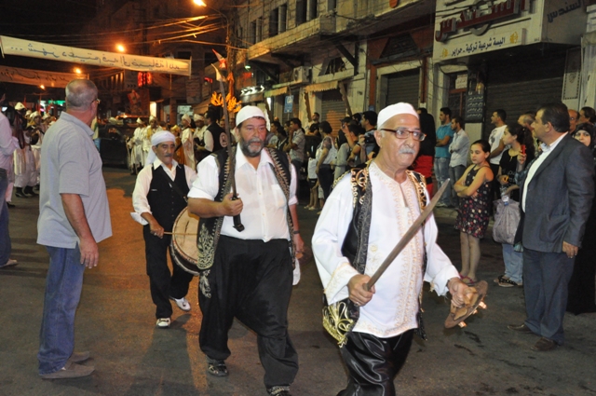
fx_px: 620
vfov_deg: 35.4
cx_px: 298
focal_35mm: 38
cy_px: 198
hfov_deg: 51.3
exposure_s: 1/60
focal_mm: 25
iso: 3200
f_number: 5.6
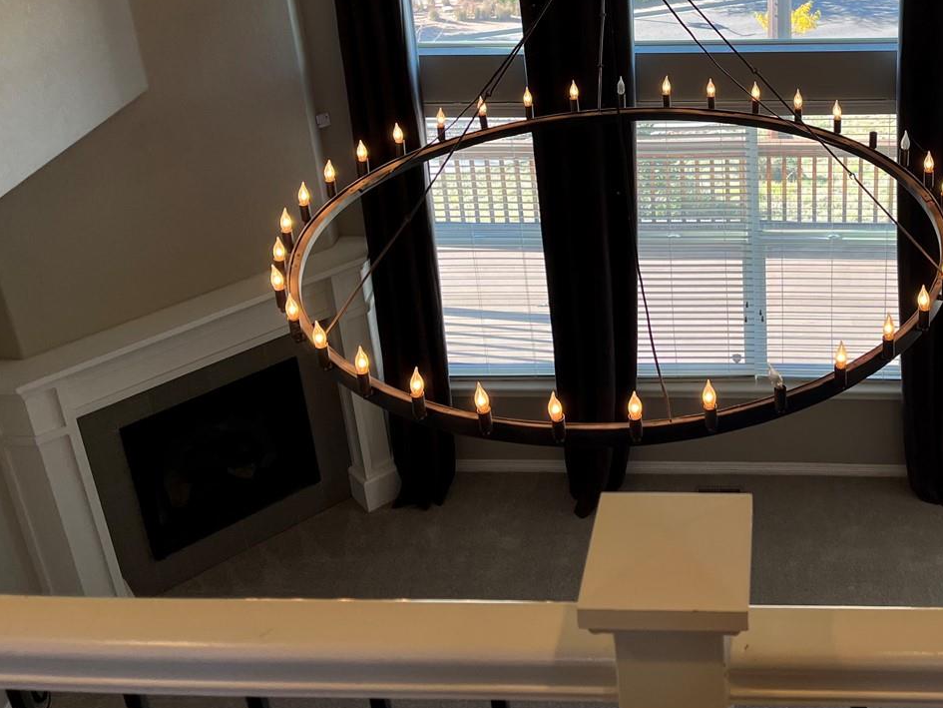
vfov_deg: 32.0
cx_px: 714
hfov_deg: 41.6
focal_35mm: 44
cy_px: 140
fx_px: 1199
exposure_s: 1/176
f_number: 1.6
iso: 40
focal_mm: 5.1
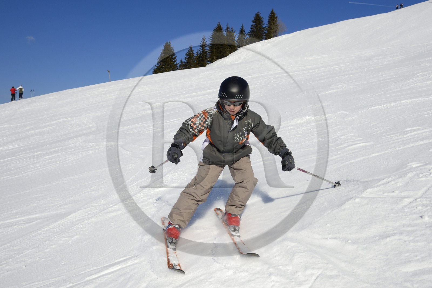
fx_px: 348
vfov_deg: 44.9
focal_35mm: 29
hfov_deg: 63.7
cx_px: 216
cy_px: 144
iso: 200
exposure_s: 1/800
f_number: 10
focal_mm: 29
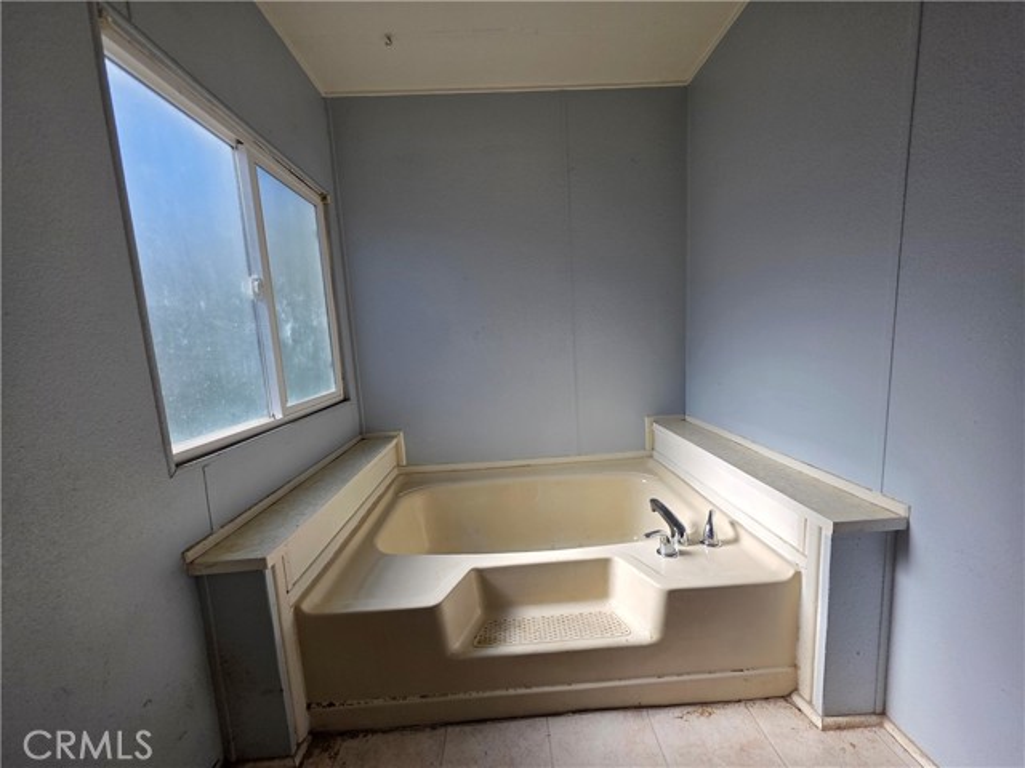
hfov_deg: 106.2
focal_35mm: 13
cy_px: 384
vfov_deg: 89.9
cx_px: 512
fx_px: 385
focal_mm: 2.2
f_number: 1.9
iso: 40
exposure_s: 1/784
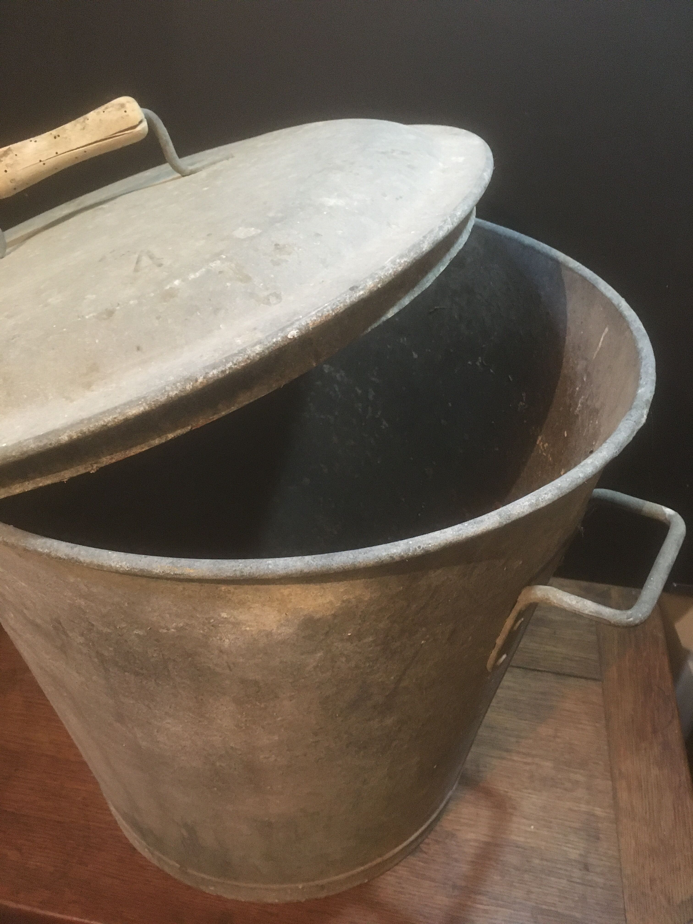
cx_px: 346
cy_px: 462
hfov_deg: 48.2
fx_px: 774
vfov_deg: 61.7
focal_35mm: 29
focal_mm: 4.15
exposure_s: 1/17
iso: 250
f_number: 2.2
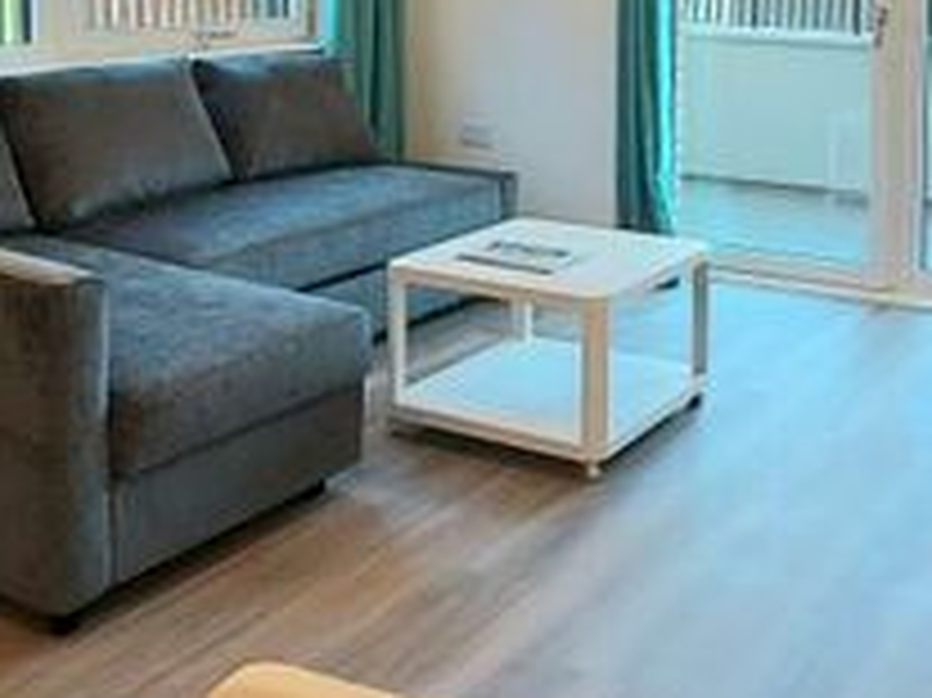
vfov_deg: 30.4
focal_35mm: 44
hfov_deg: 42.3
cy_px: -7
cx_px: 635
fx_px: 1184
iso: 100
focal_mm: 1.74
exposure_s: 1/120
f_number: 2.2
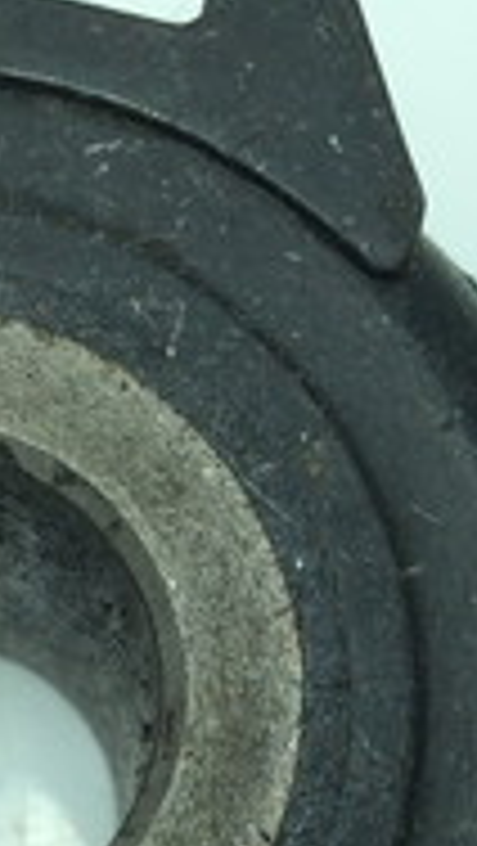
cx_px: 108
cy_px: 747
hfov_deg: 10.9
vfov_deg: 19.0
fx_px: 2491
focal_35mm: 111
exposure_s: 1/278
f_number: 2.4
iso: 32
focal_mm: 3.3
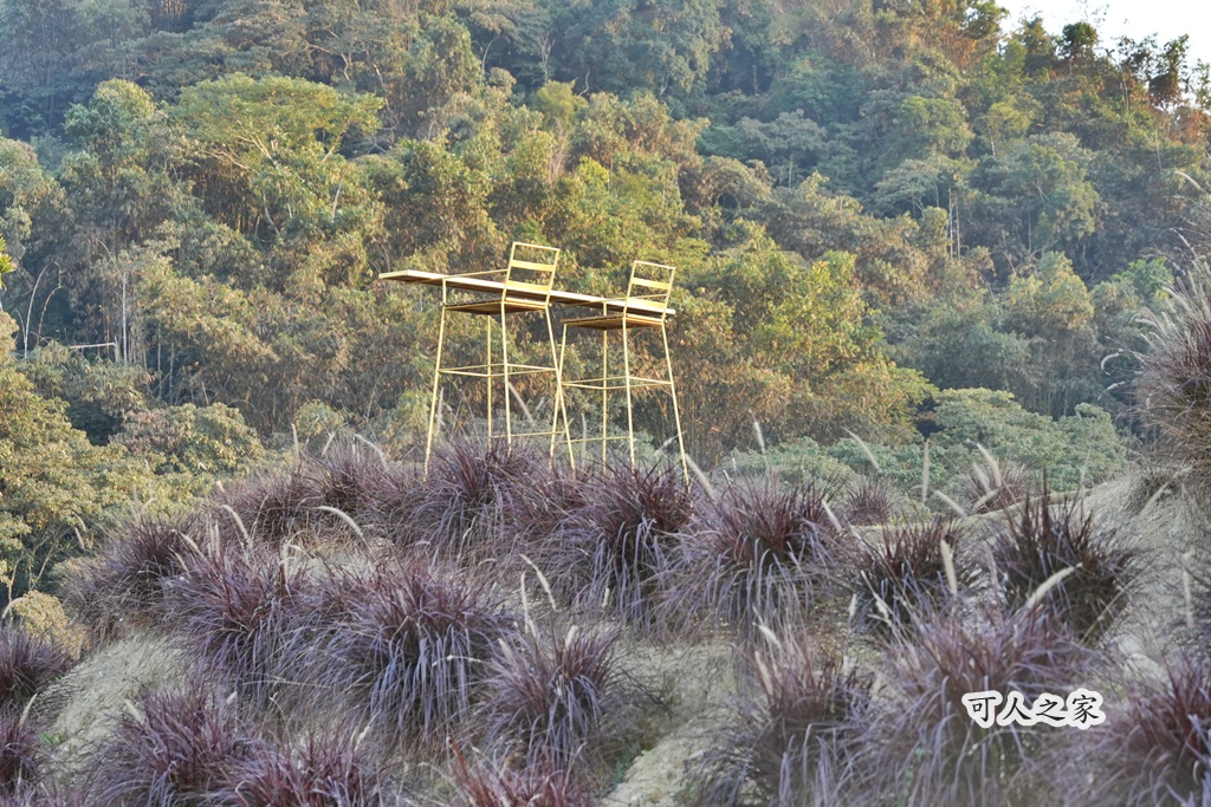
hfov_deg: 19.5
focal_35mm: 105
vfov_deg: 13.0
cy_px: 404
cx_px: 606
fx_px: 3532
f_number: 3.2
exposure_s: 1/640
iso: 640
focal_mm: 70
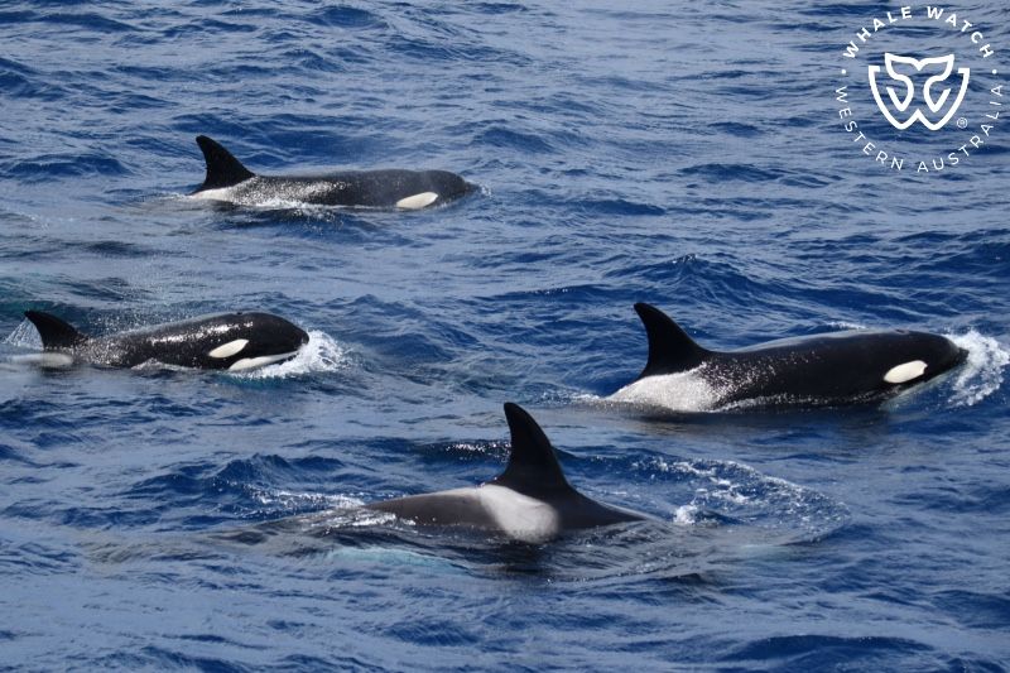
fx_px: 3085
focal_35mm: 110
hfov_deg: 18.6
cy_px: 336
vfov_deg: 12.4
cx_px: 505
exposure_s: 1/8000
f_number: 5
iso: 800
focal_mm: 110
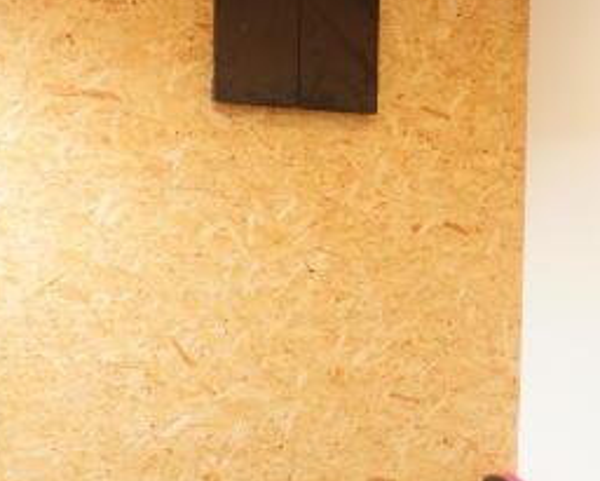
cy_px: 314
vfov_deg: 24.6
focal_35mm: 62
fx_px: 1099
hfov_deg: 28.5
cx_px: 607
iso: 1000
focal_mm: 11
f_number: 5.6
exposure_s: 1/60
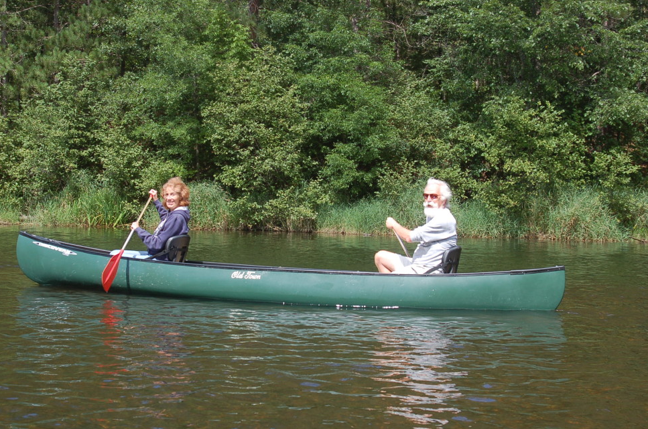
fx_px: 970
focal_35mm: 54
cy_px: 219
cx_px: 308
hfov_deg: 36.9
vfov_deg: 25.0
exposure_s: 1/200
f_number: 7.1
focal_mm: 34
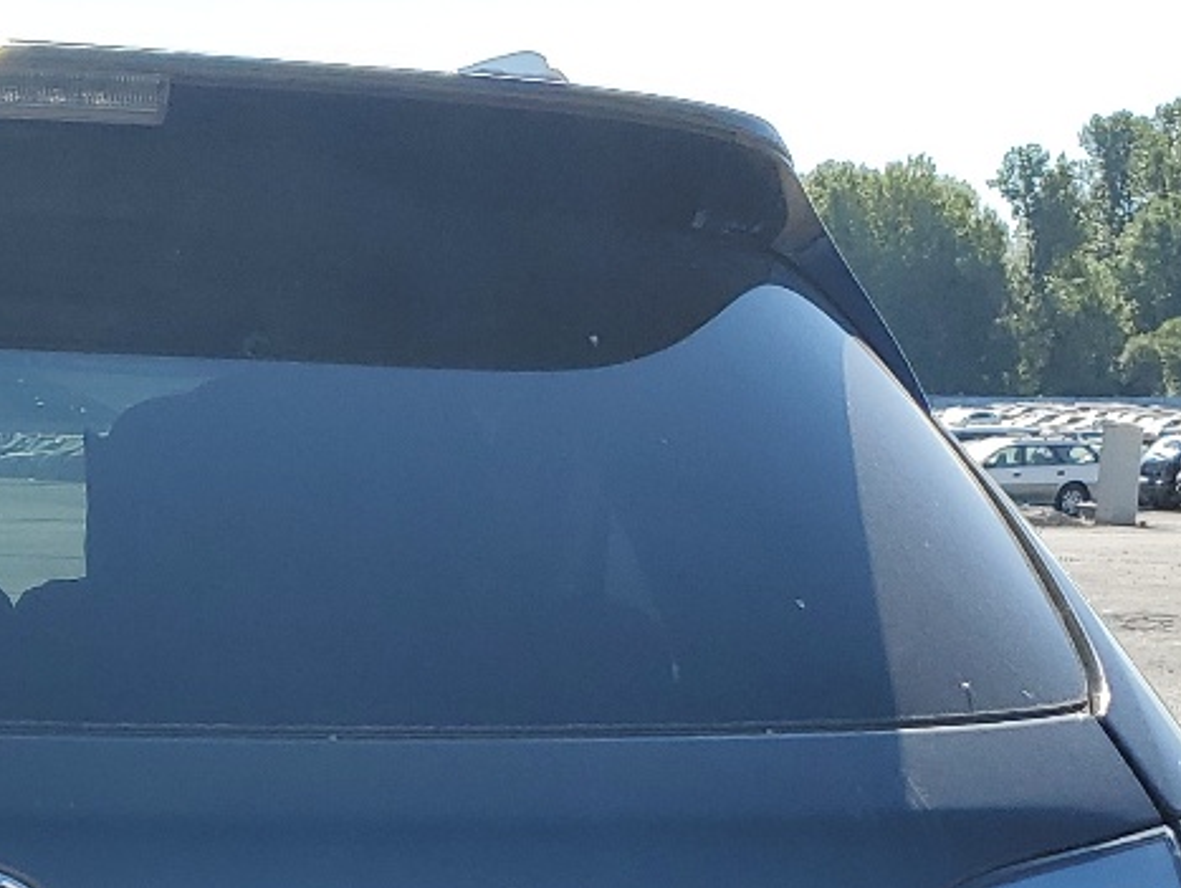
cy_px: 1181
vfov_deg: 15.7
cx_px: -68
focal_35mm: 89
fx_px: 3039
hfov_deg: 21.1
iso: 50
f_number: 1.5
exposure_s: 1/2500
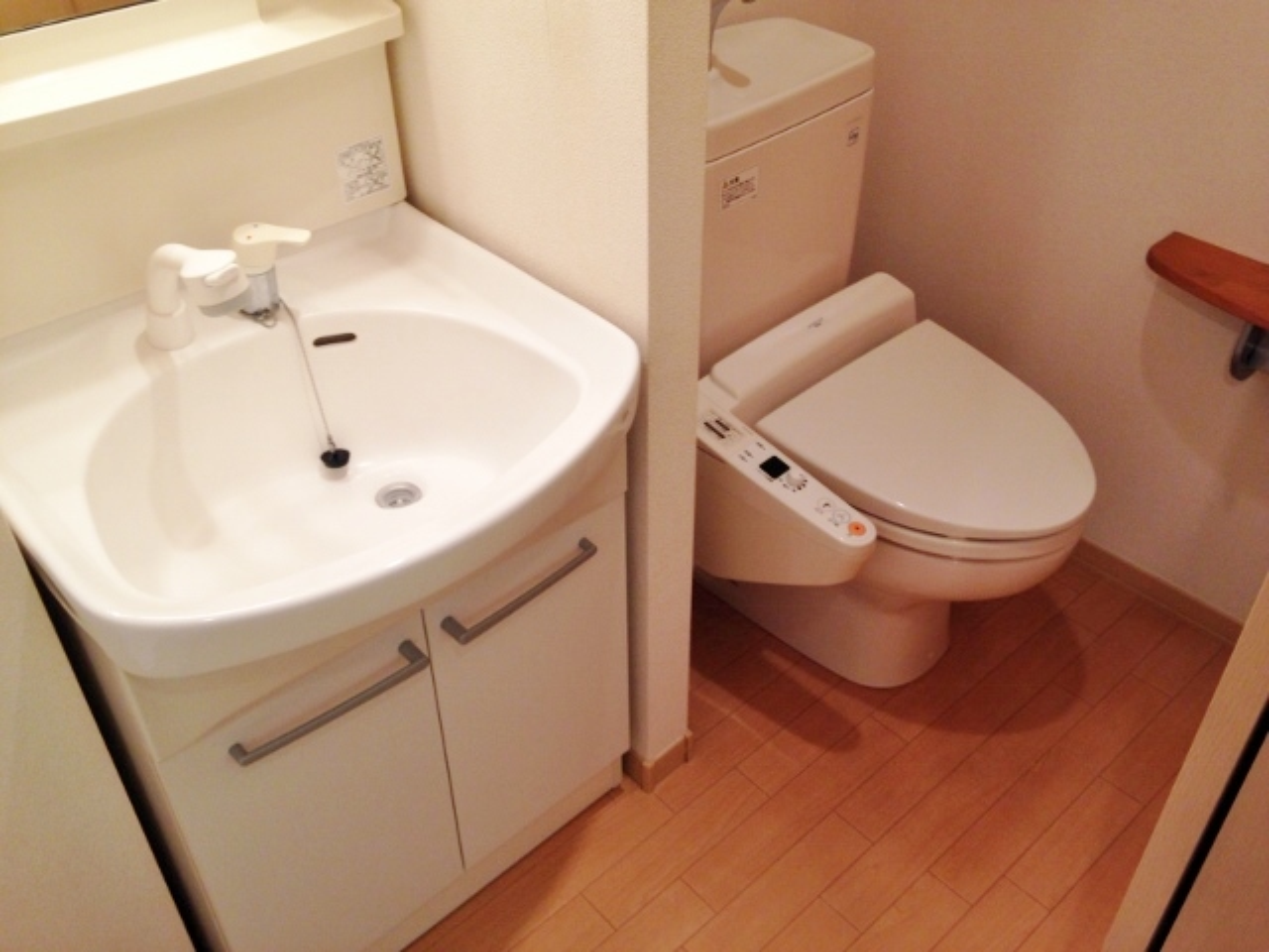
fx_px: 1210
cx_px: 634
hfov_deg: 55.4
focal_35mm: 33
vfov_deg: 42.9
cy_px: 476
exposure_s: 1/20
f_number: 2.4
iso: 50
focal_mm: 4.12
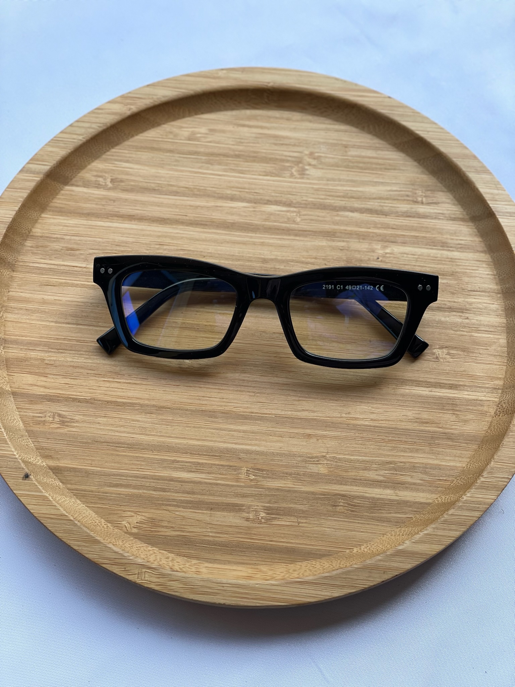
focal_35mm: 52
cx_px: 258
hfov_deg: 28.0
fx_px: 1032
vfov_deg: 36.8
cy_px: 344
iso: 32
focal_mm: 6
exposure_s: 1/417
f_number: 2
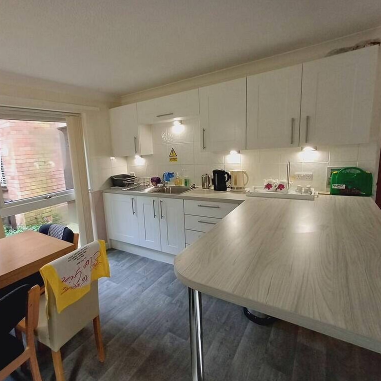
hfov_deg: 76.0
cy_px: 190
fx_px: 237
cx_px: 138
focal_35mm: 19
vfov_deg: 77.7
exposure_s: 1/50
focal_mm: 1.64
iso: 125
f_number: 2.2
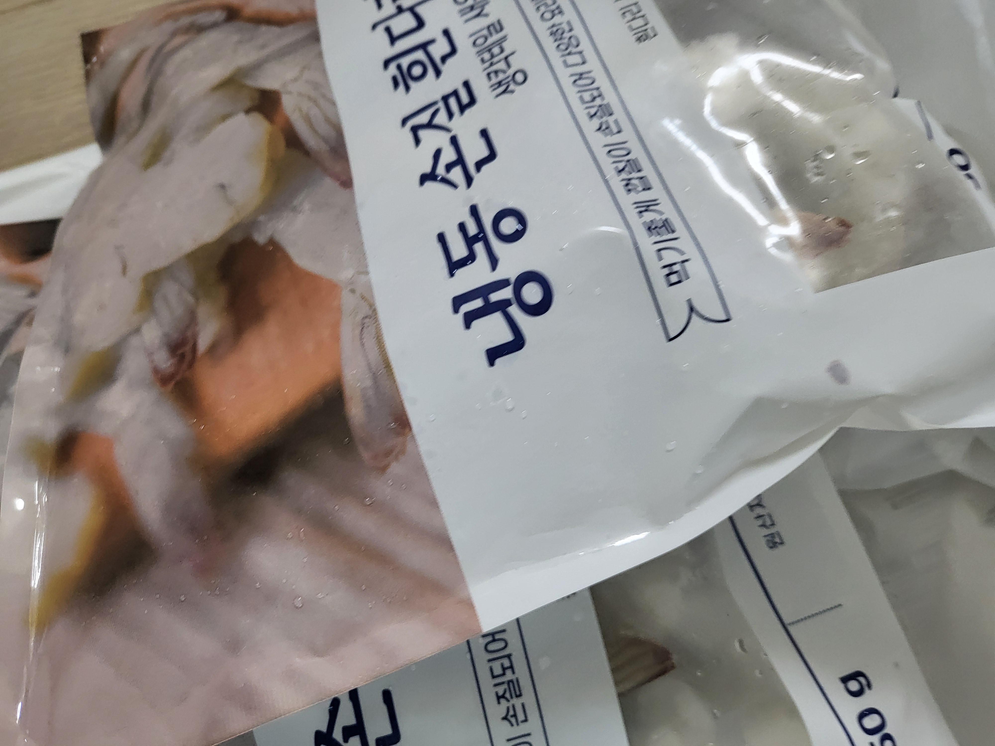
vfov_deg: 53.1
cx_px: 498
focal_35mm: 26
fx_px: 747
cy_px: 373
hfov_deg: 67.3
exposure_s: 1/40
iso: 200
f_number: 1.8
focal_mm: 4.25
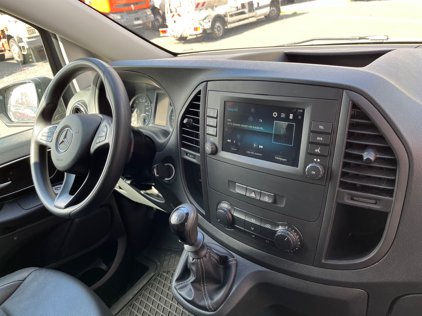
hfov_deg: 67.3
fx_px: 317
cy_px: 158
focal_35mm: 26
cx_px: 211
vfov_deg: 53.1
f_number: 1.6
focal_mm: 5.1
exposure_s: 1/122
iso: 50
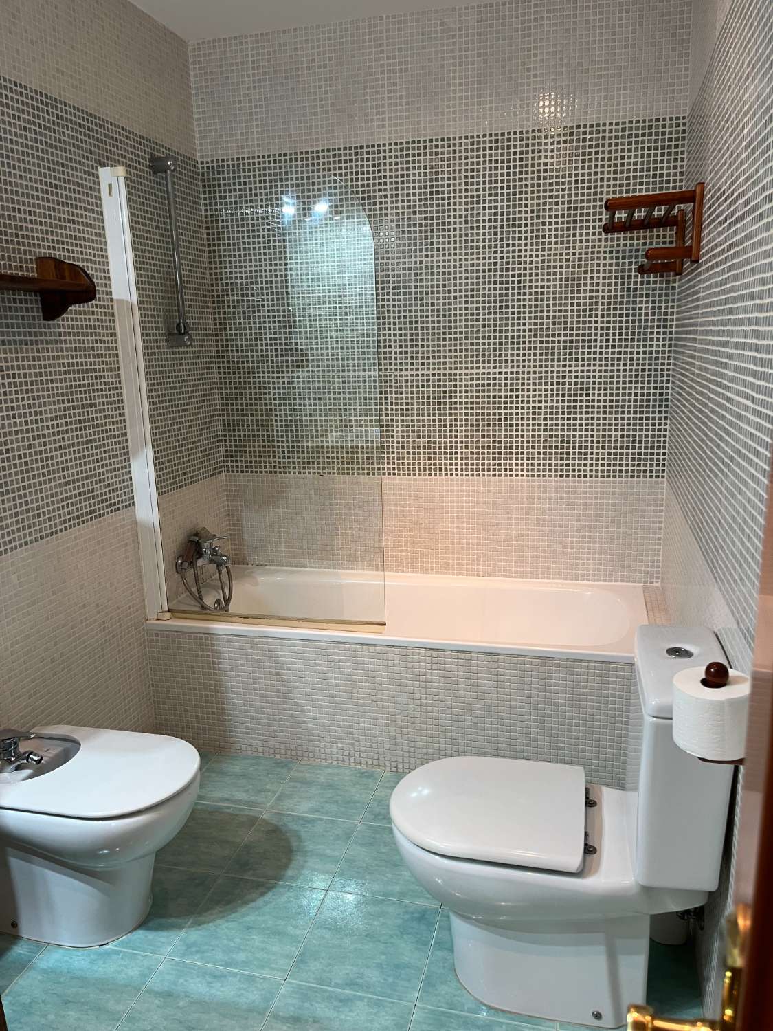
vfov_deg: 67.3
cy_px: 516
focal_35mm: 26
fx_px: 774
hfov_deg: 53.1
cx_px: 386
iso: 80
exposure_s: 1/50
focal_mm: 5.1
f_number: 1.6
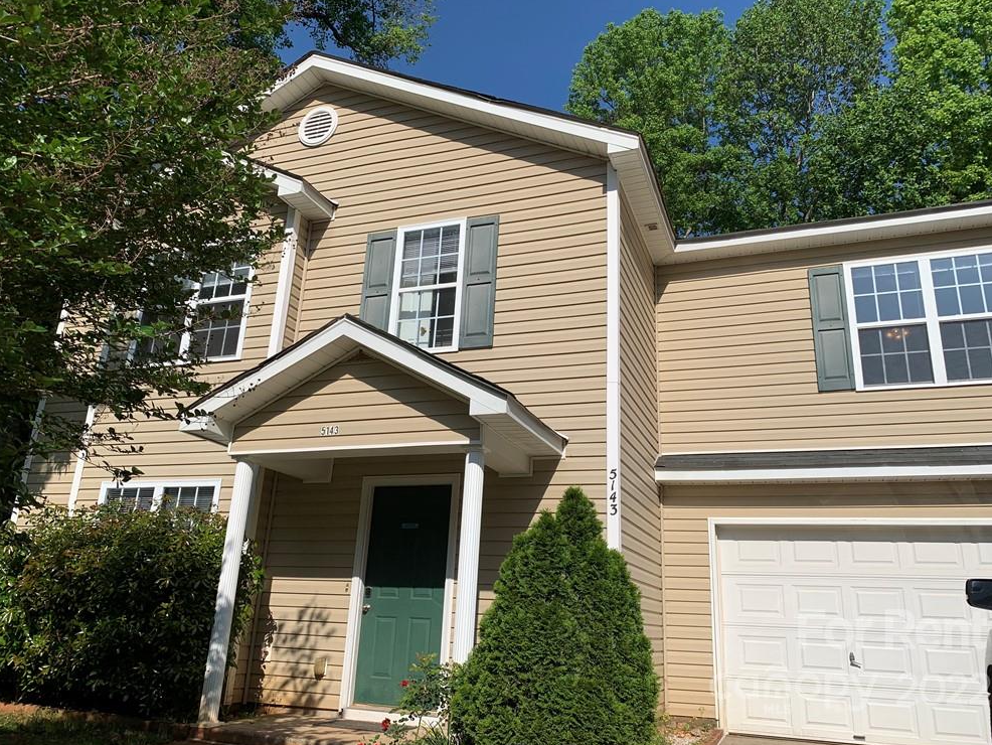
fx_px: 774
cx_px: 496
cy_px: 368
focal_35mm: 27
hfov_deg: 65.3
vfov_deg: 51.4
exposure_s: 1/3788
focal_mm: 4.25
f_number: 1.8
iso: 25
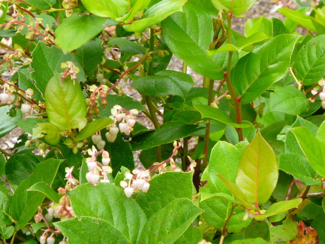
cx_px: 162
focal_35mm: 250
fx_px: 2347
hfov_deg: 7.9
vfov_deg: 5.9
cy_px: 122
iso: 400
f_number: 5.9
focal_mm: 36
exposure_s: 1/100
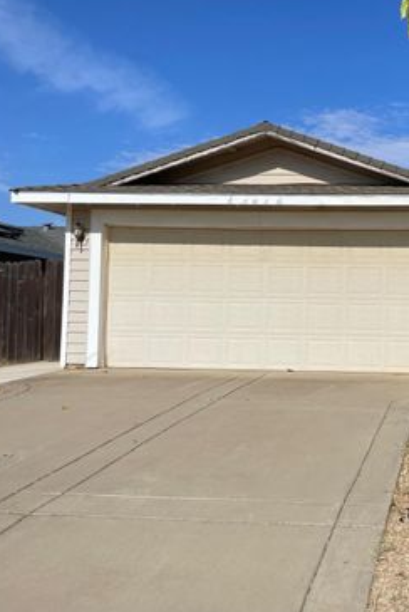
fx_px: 629
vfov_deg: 51.8
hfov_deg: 33.2
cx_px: 401
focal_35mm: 37
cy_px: 299
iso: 32
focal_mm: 4.2
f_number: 1.6
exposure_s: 1/6897
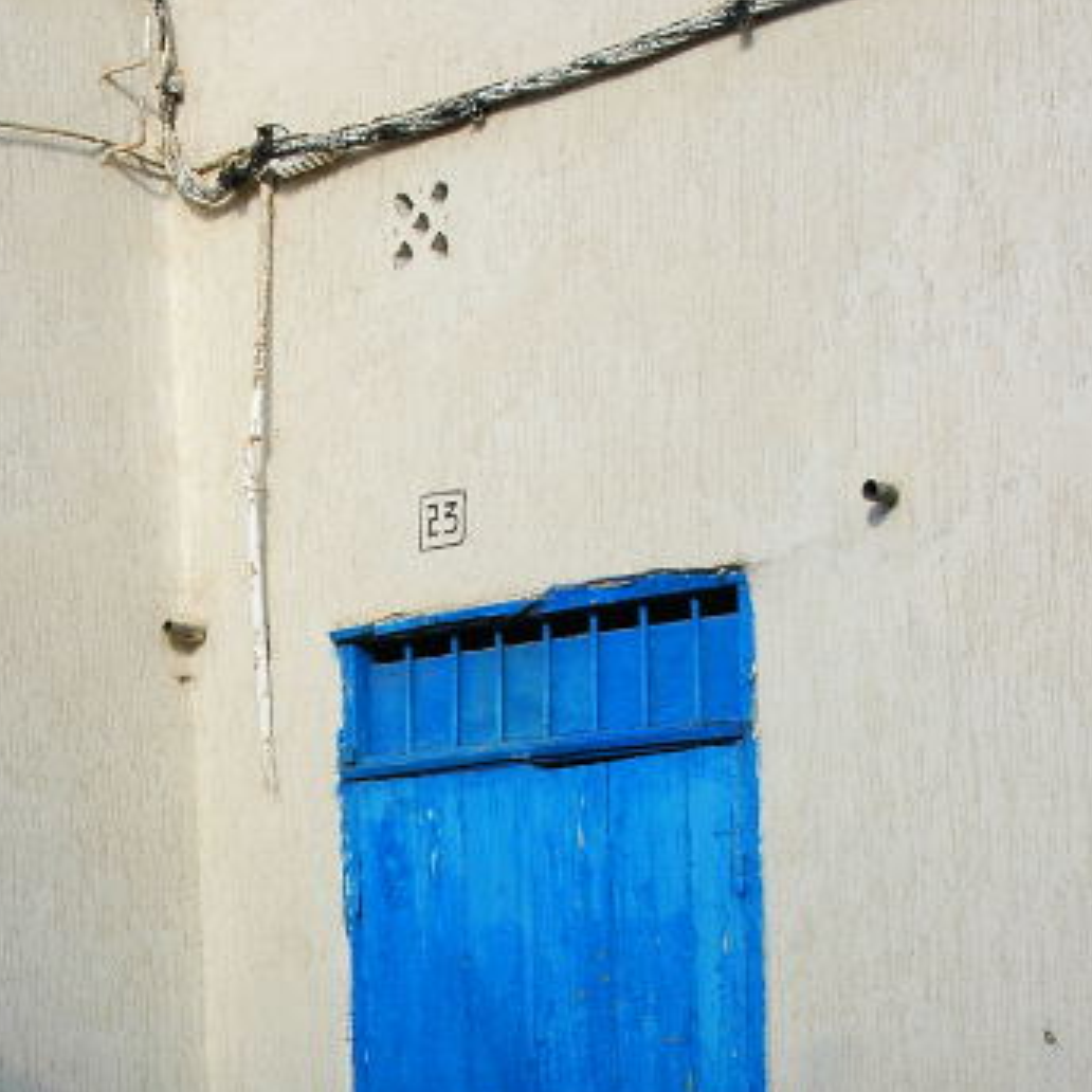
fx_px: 2962
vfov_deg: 20.6
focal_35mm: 83
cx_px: 284
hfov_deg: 20.7
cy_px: 879
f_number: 11
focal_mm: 28
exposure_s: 1/125
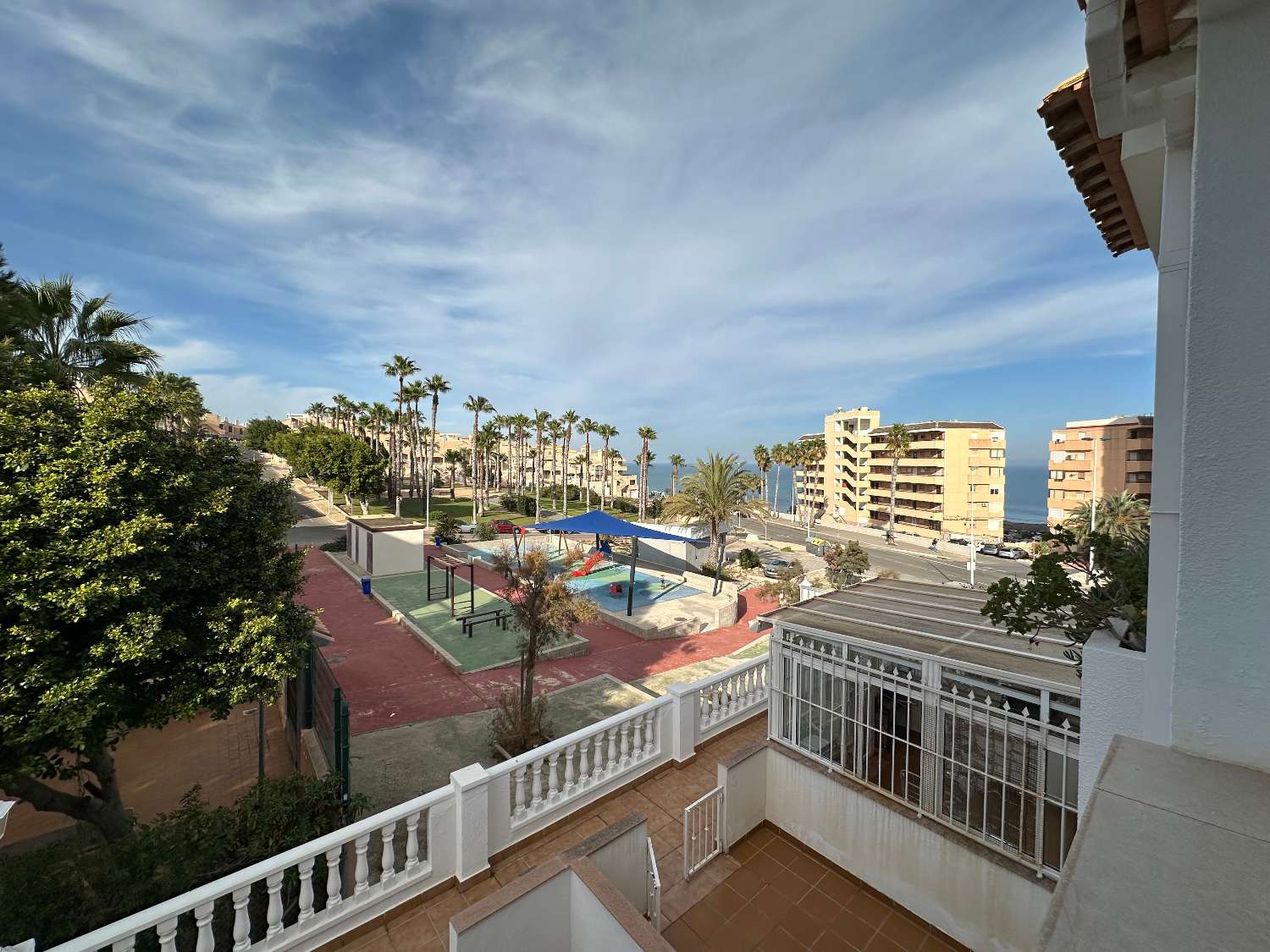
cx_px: 635
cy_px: 476
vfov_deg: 85.7
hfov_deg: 102.1
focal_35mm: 14
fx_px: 514
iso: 50
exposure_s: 1/2959
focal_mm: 2.22
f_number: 2.2
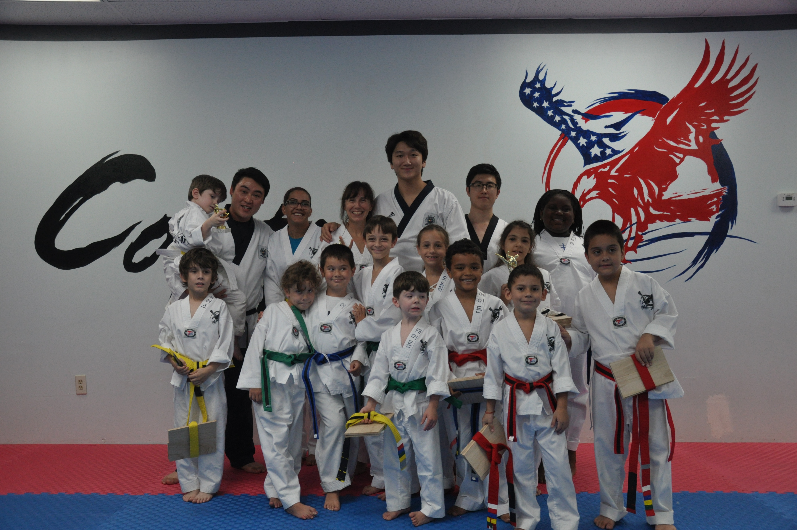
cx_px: 398
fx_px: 730
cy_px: 265
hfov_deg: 57.3
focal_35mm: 33
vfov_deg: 39.9
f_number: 3.8
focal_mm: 22
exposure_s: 1/200
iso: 800
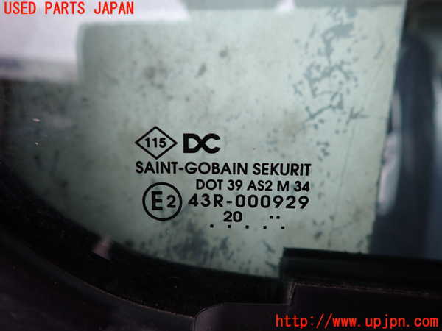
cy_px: 166
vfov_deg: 54.9
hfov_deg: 69.4
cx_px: 221
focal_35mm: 25
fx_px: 319
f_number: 2
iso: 160
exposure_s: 1/60
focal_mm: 4.5
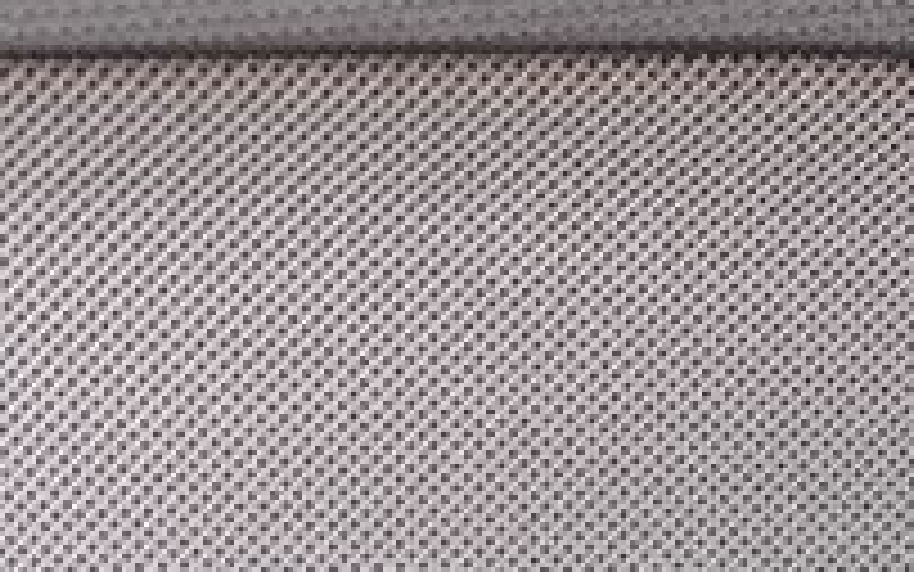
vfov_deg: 7.4
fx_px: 4360
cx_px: 887
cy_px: 863
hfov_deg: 11.9
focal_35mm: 175
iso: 250
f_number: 4
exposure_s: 1/160
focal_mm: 34
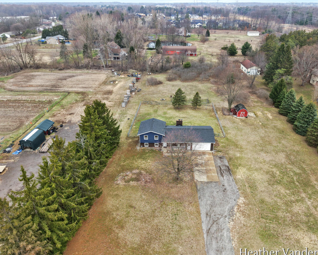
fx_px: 245
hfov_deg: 65.9
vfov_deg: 54.9
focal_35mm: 26
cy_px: 129
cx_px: 171
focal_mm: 8.67
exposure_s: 1/240
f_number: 1.8
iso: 110
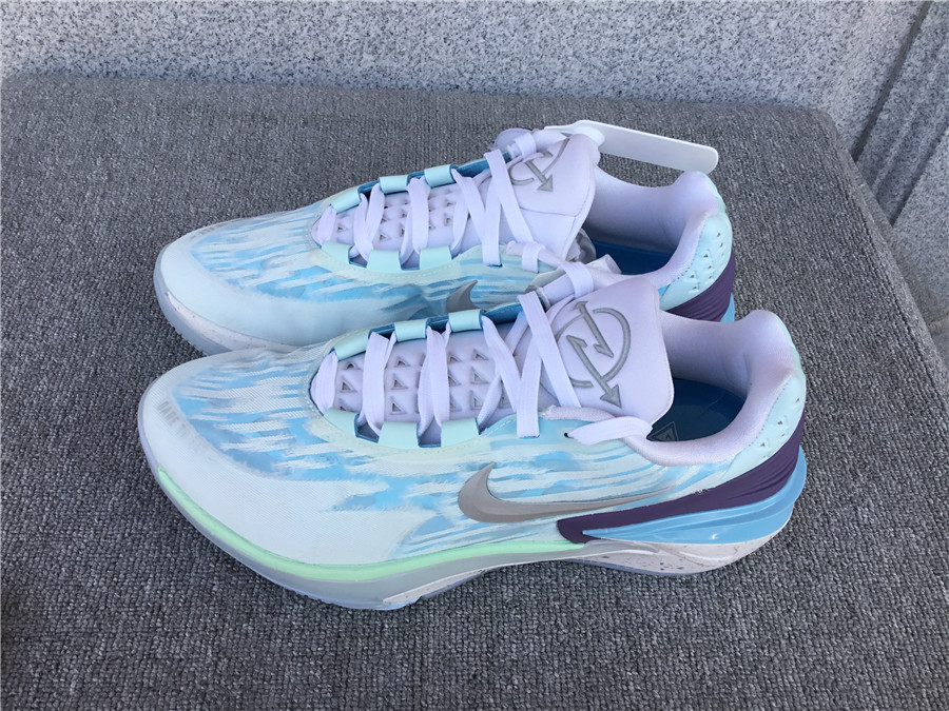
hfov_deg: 58.4
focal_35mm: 31
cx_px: 474
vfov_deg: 45.4
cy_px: 356
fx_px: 850
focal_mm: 3.3
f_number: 2.4
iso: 25
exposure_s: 1/245
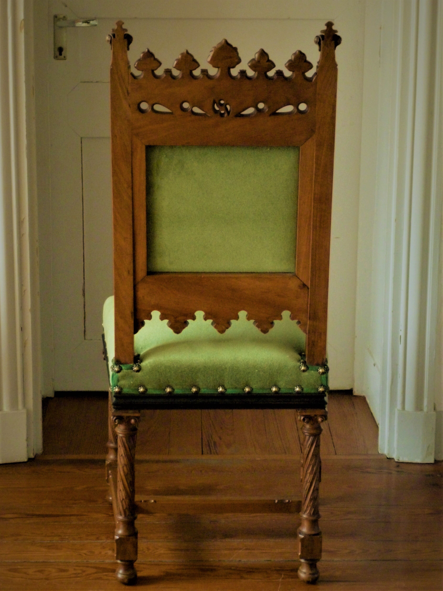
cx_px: 222
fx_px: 1468
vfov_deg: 22.8
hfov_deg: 17.2
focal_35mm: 86
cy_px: 296
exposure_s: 1/4
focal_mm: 15.3
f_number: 5
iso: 800
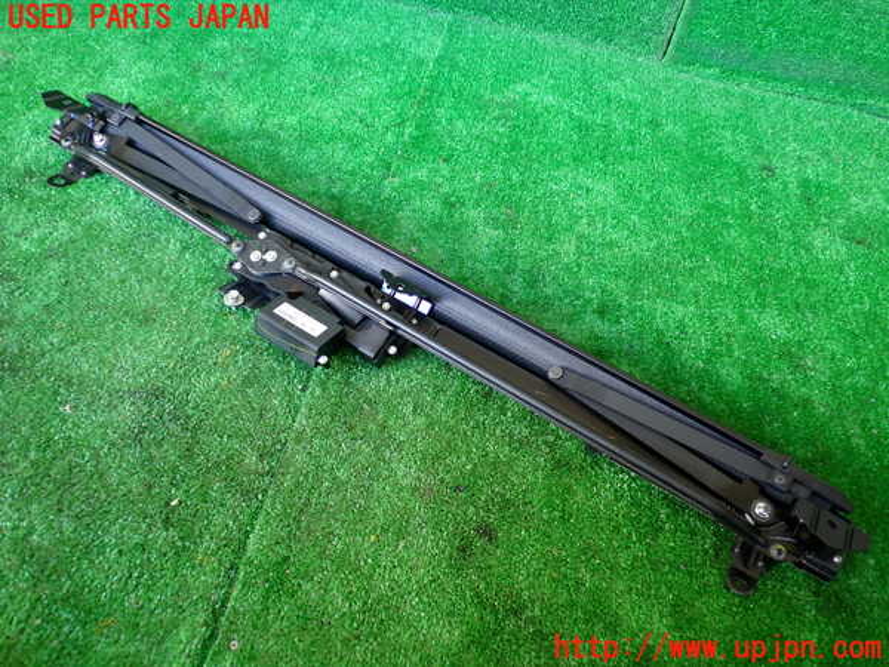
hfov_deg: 60.0
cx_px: 444
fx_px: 770
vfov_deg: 46.8
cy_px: 334
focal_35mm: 30
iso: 200
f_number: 2.3
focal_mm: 5.4
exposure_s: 1/40
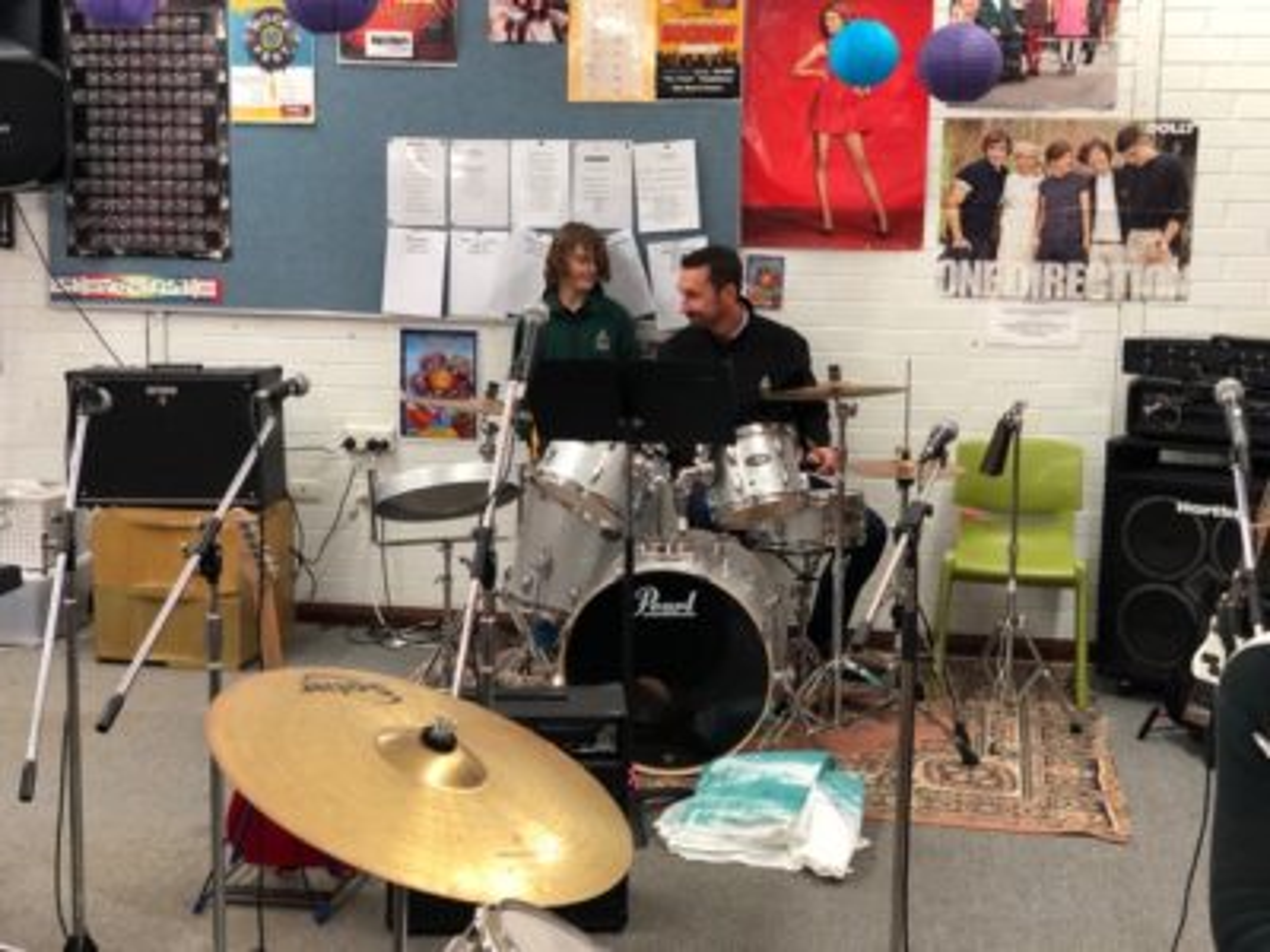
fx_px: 1908
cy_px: 476
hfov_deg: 36.8
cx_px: 635
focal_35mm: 52
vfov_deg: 28.0
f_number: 2.4
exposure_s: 1/33
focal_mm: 6
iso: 100
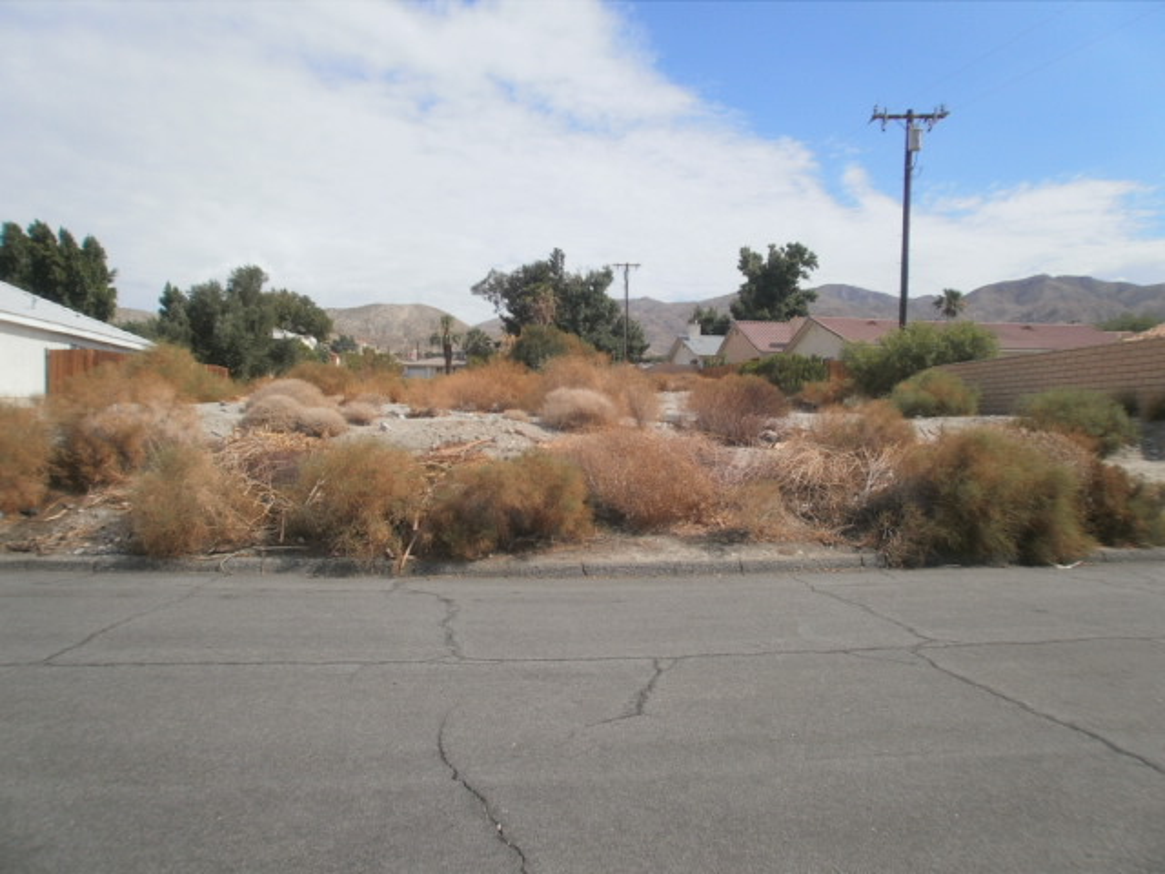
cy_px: 437
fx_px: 875
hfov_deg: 67.3
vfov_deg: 53.1
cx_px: 582
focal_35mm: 26
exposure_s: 1/400
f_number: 7.8
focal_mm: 4.65
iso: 100
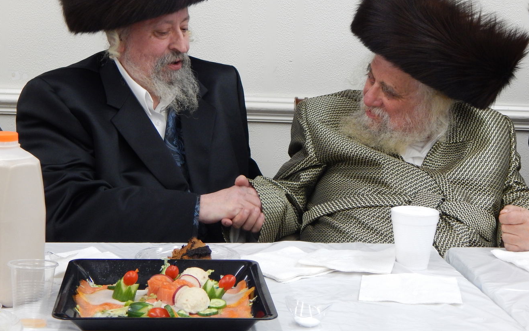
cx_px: 268
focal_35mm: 69
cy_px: 128
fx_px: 995
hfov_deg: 29.8
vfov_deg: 18.8
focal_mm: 10.9
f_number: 4
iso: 400
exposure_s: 1/80
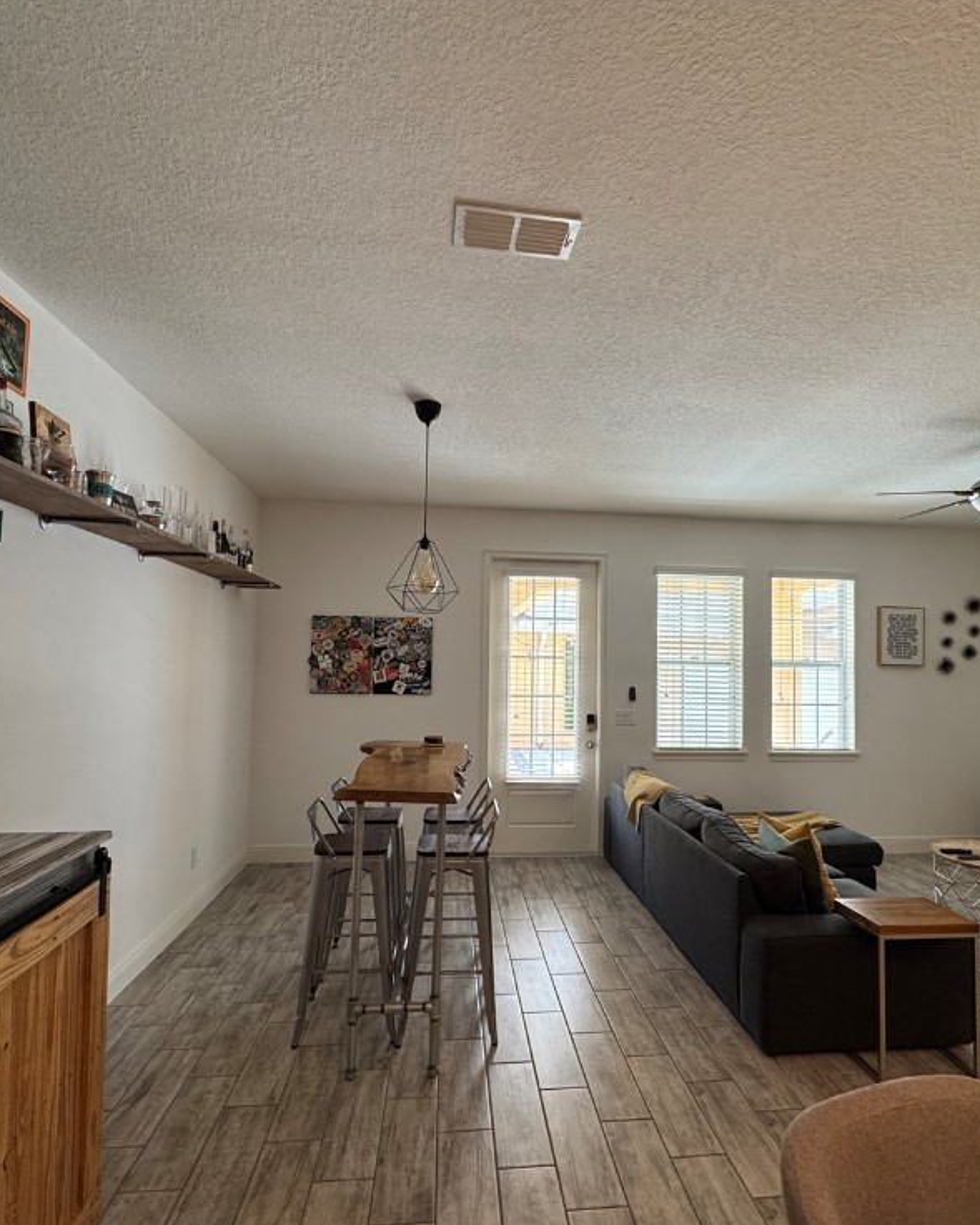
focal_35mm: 19
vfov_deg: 83.3
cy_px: 631
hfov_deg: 70.8
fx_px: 689
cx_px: 522
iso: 200
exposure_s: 1/120
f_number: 2.2
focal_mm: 2.22
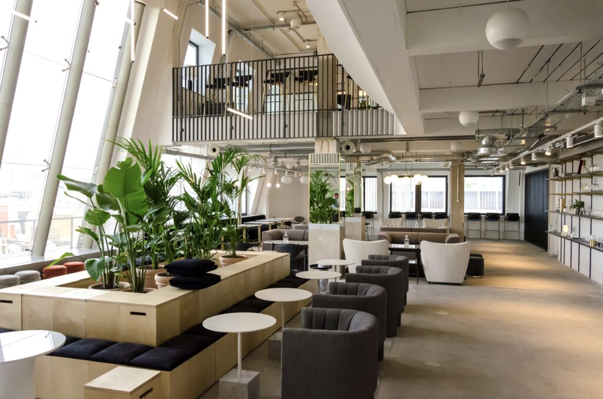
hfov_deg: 67.5
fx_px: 451
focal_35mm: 27
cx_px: 302
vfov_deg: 47.7
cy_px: 200
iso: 2200
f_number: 6.3
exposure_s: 1/250
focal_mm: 18
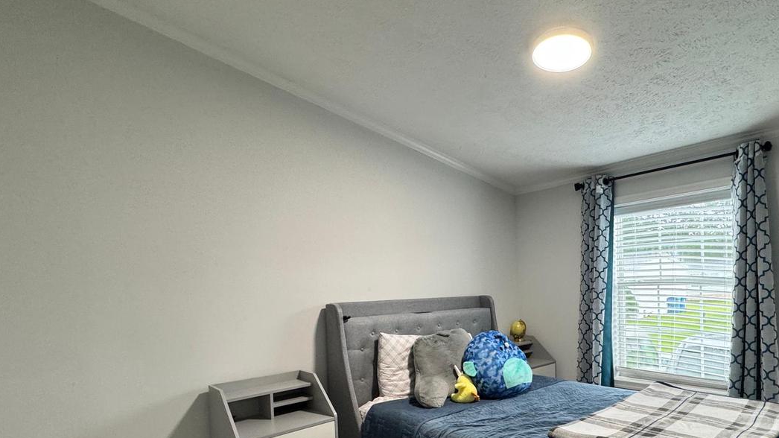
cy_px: 302
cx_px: 438
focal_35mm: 21
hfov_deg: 83.5
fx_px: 434
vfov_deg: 52.3
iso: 200
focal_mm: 2.22
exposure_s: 1/60
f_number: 2.2
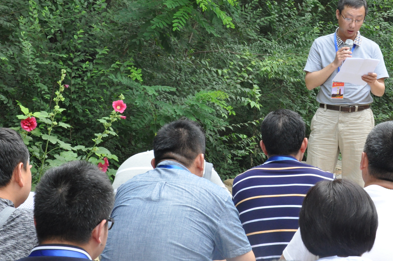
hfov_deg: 19.9
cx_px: 248
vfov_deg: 13.3
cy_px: 80
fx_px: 1120
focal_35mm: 103
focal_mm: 45
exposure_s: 1/160
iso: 1250
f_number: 13
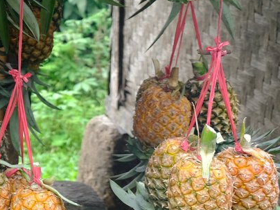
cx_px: -252
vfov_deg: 12.4
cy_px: -18
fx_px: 954
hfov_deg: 14.3
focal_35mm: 118
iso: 250
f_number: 4
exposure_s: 1/75
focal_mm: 20.5
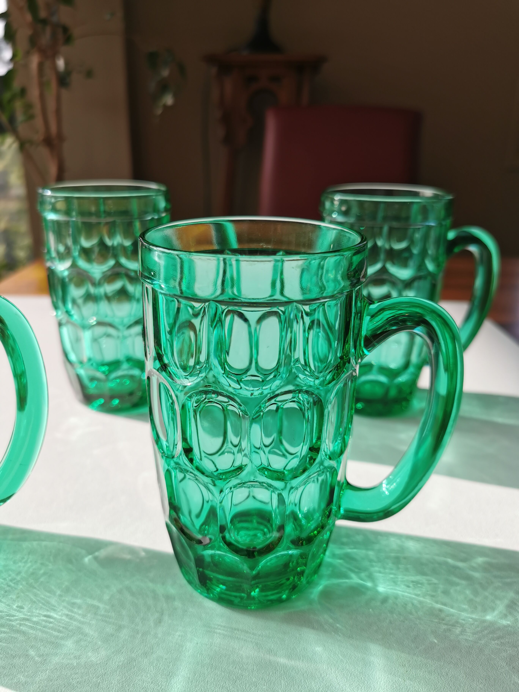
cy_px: 346
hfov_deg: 51.4
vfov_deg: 65.3
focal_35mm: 27
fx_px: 540
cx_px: 260
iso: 50
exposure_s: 1/1252
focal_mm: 5.56
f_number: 1.6
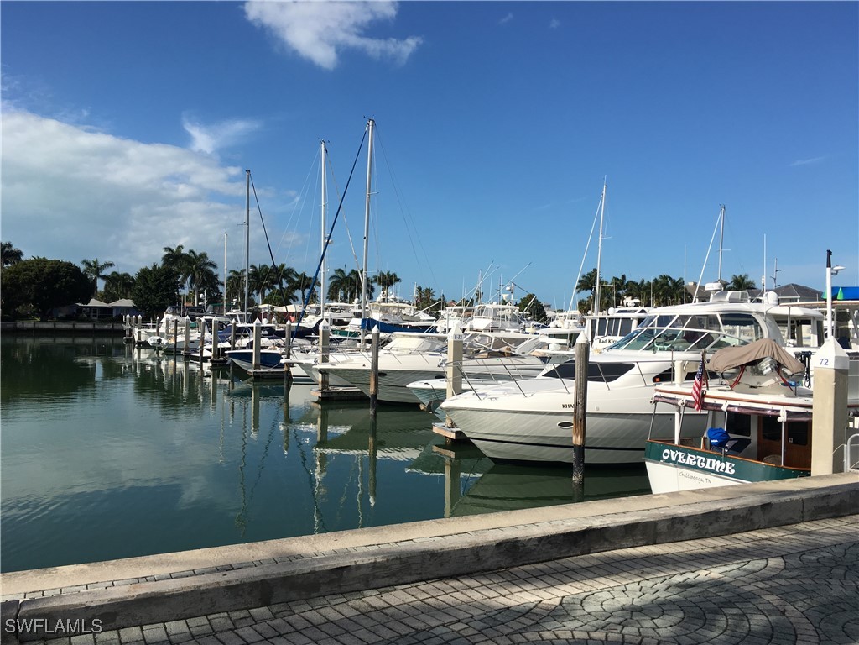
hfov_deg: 61.7
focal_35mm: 29
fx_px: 720
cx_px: 430
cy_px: 322
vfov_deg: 48.2
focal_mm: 4.15
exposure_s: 1/2849
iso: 25
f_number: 2.2
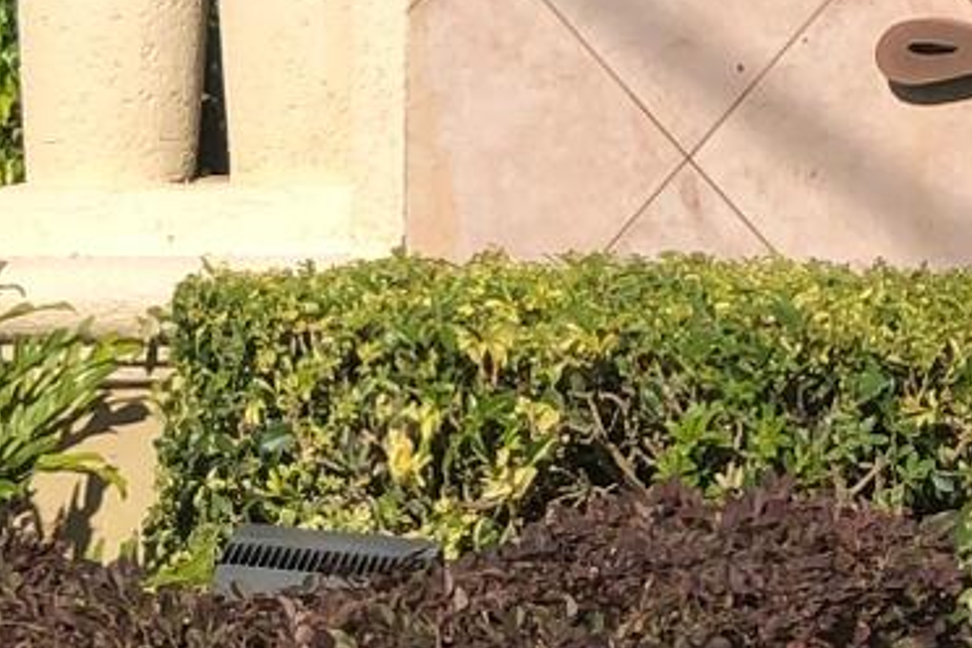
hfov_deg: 7.0
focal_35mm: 291
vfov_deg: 4.6
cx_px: 1225
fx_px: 7856
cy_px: -773
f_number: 2.4
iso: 16
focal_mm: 6
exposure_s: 1/1245
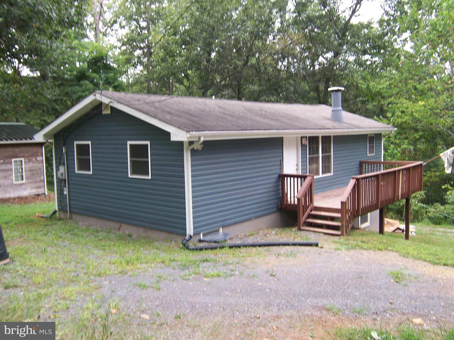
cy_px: 170
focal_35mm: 33
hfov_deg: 55.4
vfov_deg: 42.9
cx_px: 227
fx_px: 433
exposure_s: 1/60
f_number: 3.4
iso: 80
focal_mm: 5.5
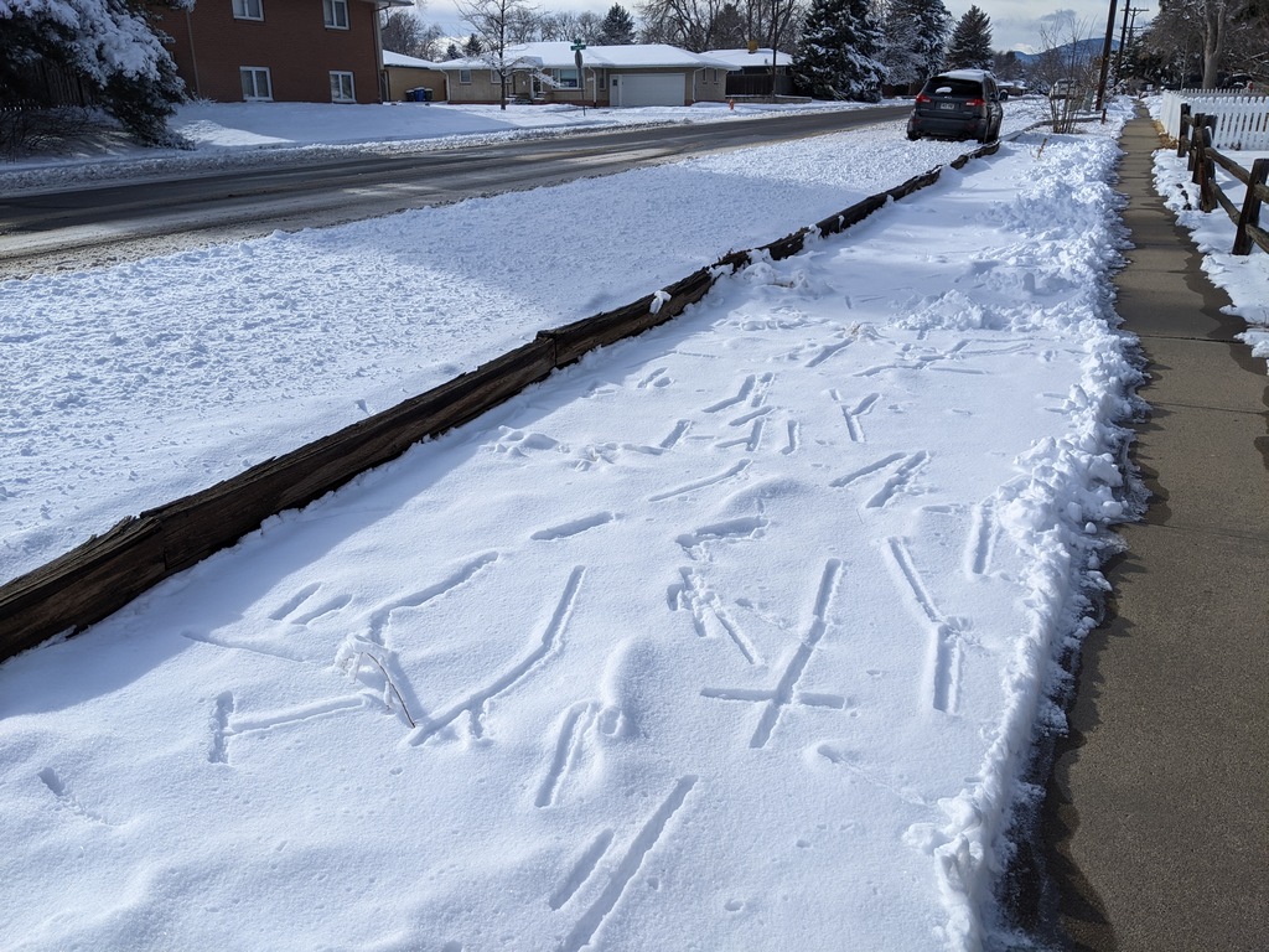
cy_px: 476
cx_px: 634
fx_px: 990
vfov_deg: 51.4
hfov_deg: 65.3
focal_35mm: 27
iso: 73
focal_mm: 4.44
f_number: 1.8
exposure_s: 1/4695
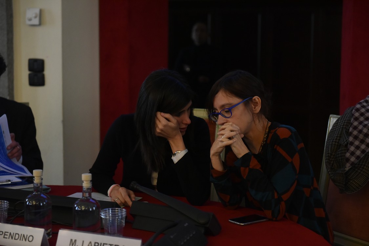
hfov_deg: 28.8
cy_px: 123
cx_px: 184
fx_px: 717
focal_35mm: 70
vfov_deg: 19.5
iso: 3200
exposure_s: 1/200
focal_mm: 70
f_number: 3.2
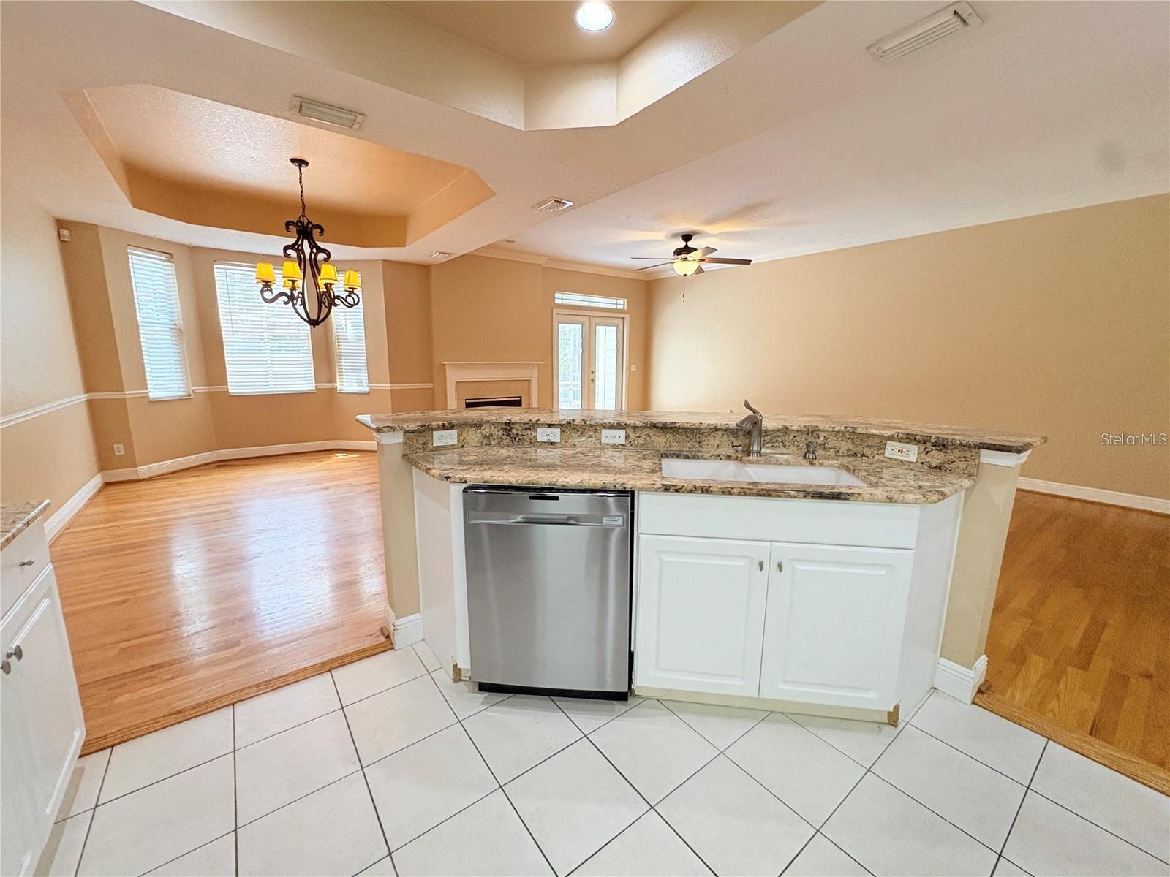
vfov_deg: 85.7
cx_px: 585
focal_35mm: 14
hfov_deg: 102.1
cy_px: 438
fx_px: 473
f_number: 2.2
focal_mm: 2.22
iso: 400
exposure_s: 1/120
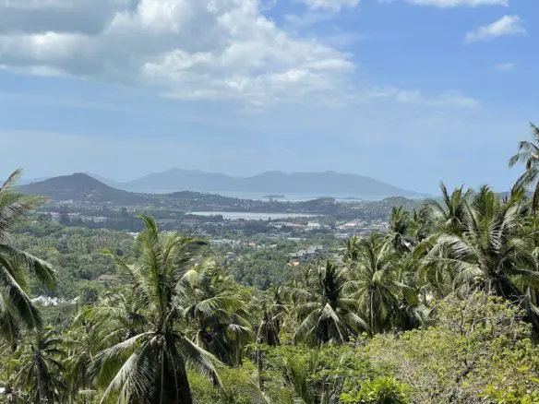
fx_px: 997
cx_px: 270
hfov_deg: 30.3
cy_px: 202
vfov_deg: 22.9
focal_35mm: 64
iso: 20
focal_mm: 7.5
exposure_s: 1/2096
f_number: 2.2
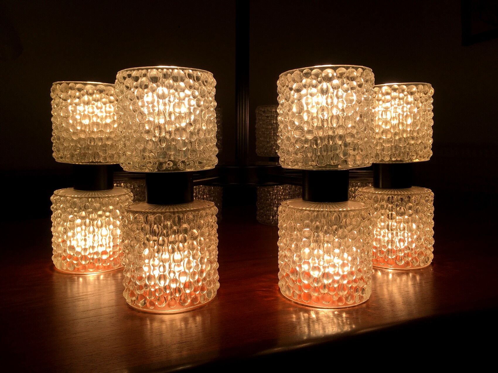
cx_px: 249
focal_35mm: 29
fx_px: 417
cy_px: 186
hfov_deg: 61.7
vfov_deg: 48.2
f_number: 2.2
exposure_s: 1/605
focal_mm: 4.15
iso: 25
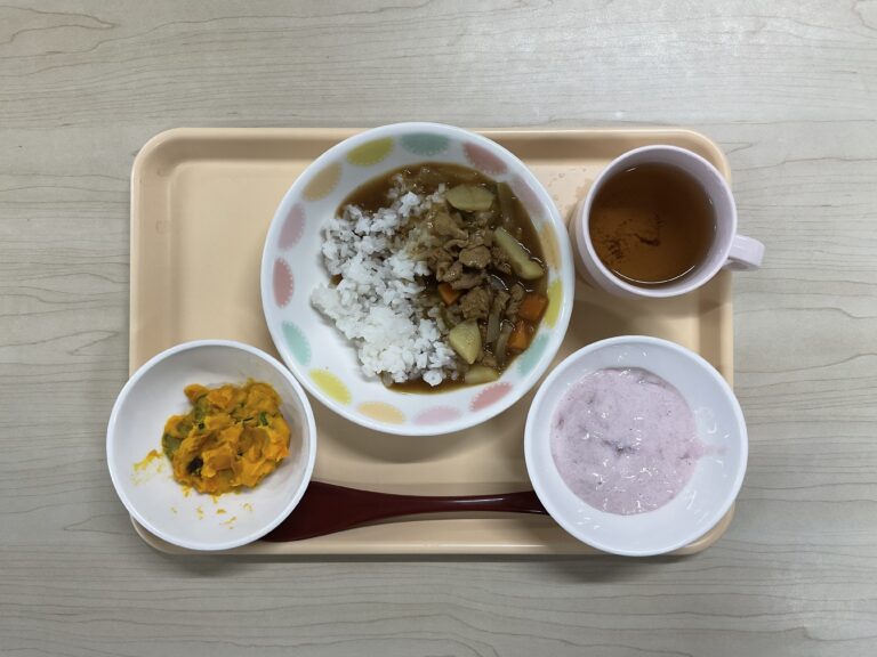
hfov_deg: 61.7
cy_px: 328
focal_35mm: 29
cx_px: 438
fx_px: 735
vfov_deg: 48.2
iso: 64
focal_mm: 3
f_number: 1.8
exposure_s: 1/120
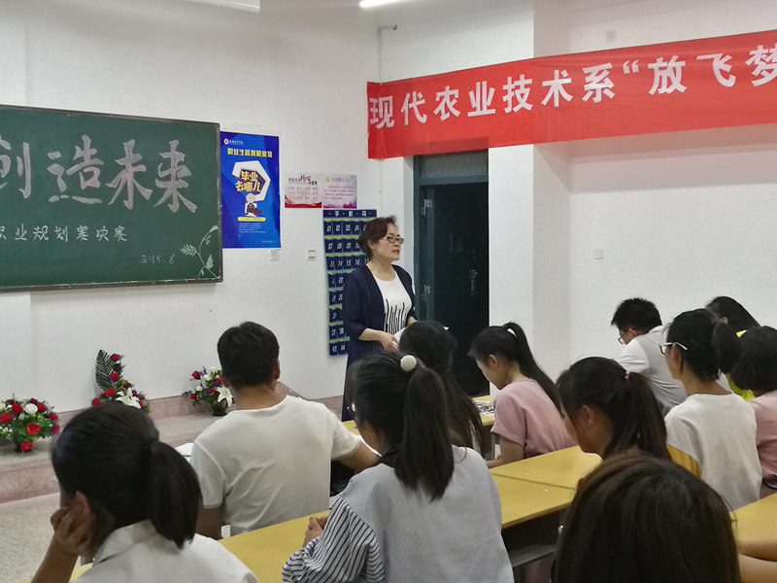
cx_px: 388
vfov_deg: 30.3
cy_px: 292
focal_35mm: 48
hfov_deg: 39.7
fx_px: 1077
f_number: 2.2
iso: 400
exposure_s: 1/25
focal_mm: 4.5
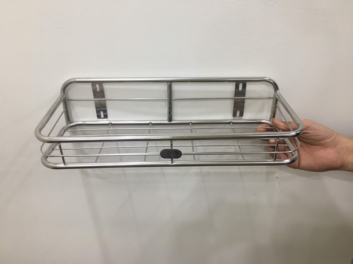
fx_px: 296
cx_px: 176
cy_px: 132
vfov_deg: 48.2
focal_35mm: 29
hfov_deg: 61.7
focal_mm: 4.15
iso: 100
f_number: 2.2
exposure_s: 1/33
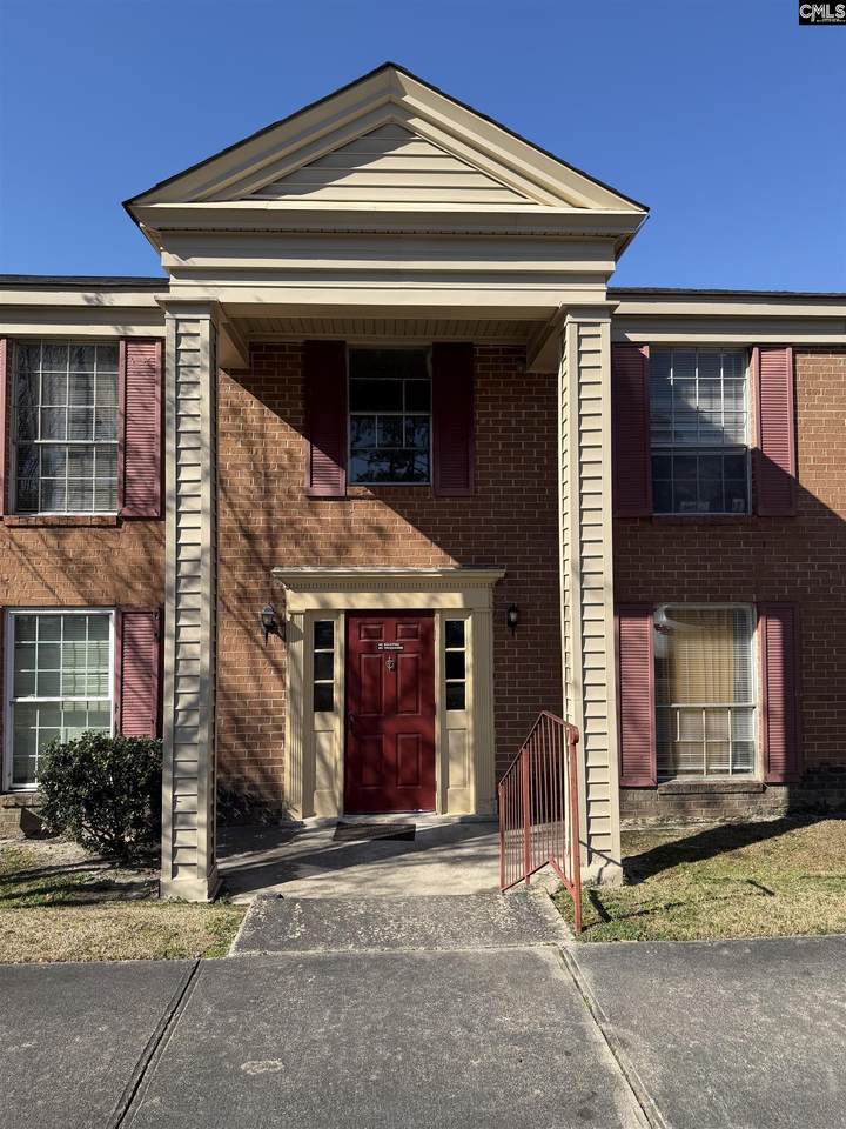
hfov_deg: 56.8
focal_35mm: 24
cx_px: 423
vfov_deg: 71.6
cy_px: 564
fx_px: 782
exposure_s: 1/3279
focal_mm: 6.76
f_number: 1.78
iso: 80
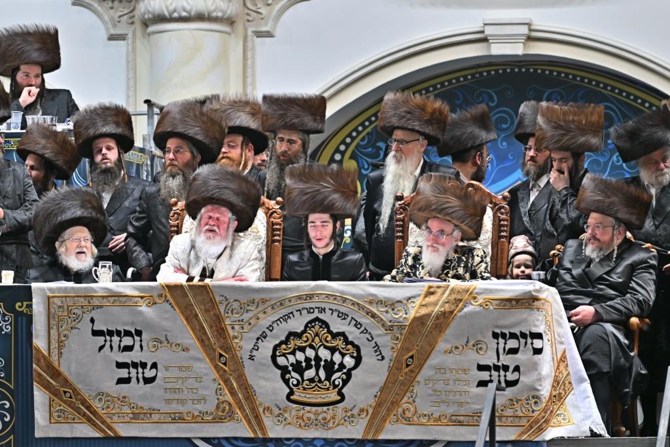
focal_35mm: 300
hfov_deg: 6.9
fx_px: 5584
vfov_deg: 4.6
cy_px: 224
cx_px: 335
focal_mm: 200
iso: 125
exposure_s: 1/125
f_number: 2.8
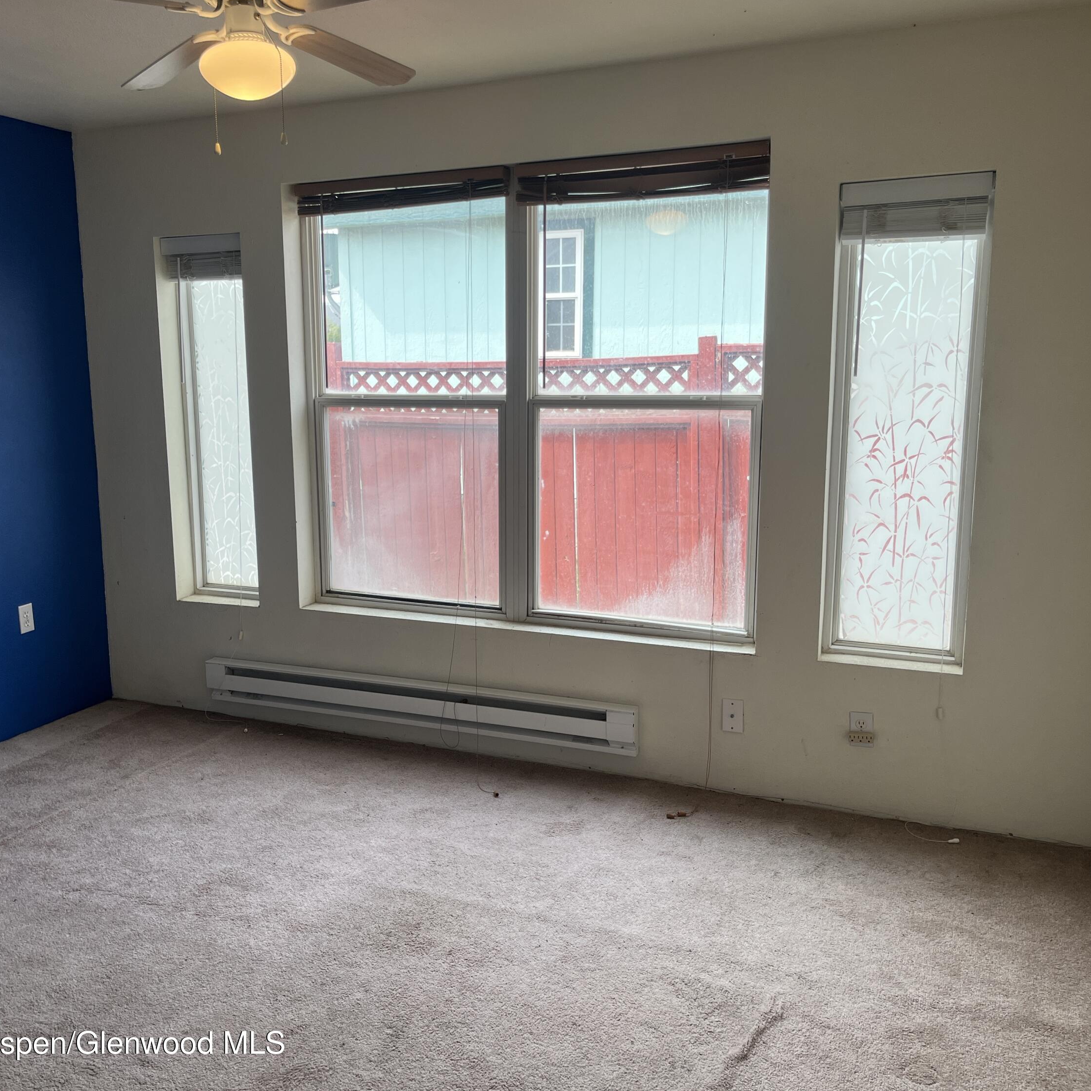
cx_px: 451
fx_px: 1105
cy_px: 542
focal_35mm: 31
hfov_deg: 52.3
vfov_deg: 52.5
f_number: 1.6
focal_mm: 5.1
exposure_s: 1/364
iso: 50
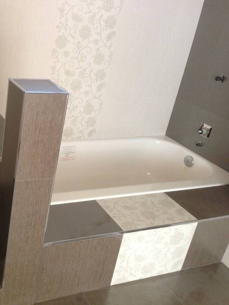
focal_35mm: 33
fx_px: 291
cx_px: 114
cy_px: 152
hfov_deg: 42.9
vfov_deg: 55.4
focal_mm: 4.13
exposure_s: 1/20
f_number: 2.4
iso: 160
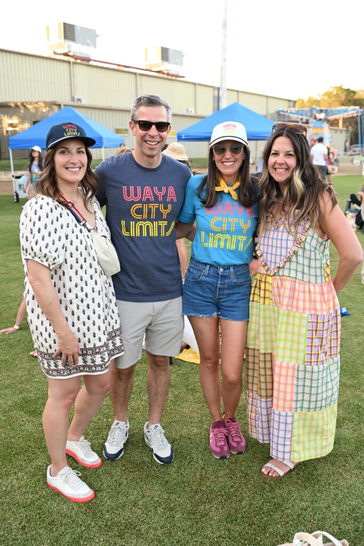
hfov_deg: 38.9
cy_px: 273
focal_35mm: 34
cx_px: 182
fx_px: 515
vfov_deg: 55.8
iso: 250
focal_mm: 34
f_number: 4
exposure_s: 1/125
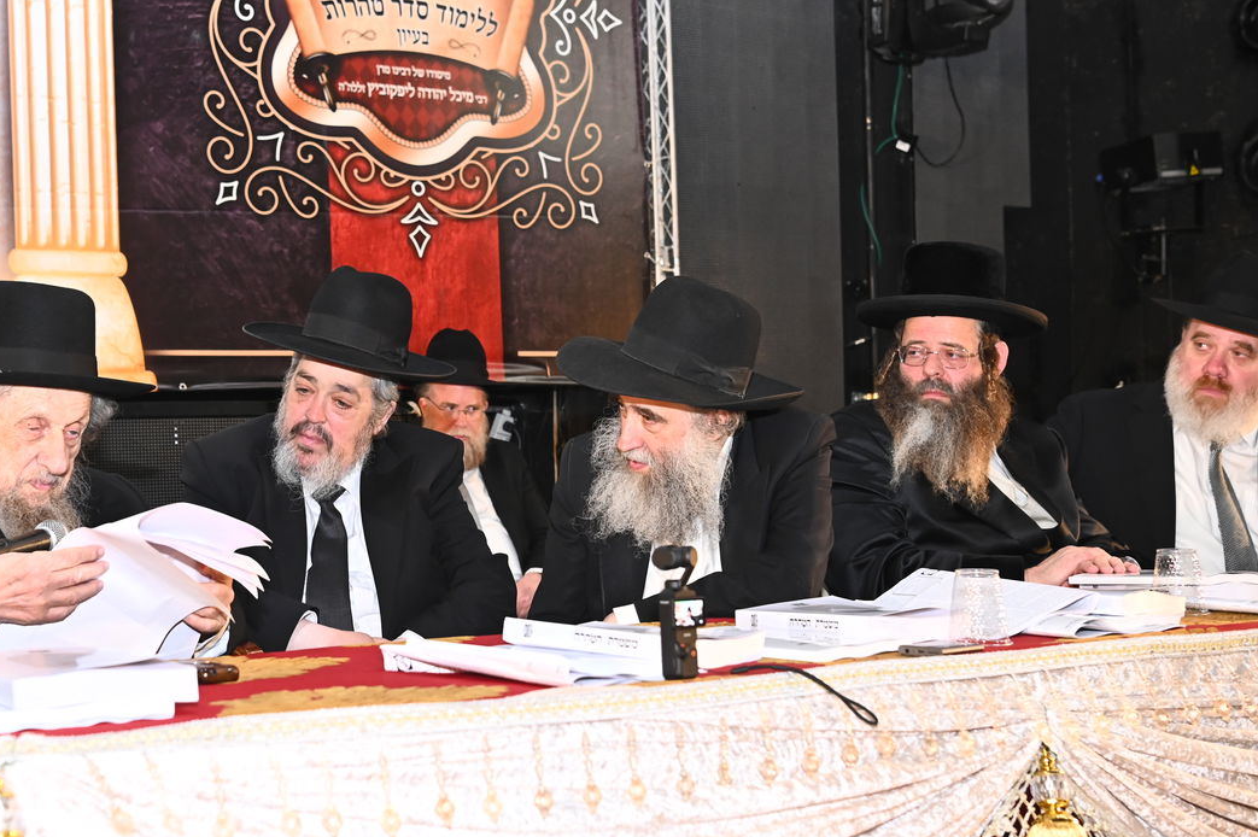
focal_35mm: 51
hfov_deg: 38.6
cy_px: 416
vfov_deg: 26.4
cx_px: 463
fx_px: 1781
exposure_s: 1/100
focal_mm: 38
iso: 2000
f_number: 4.5
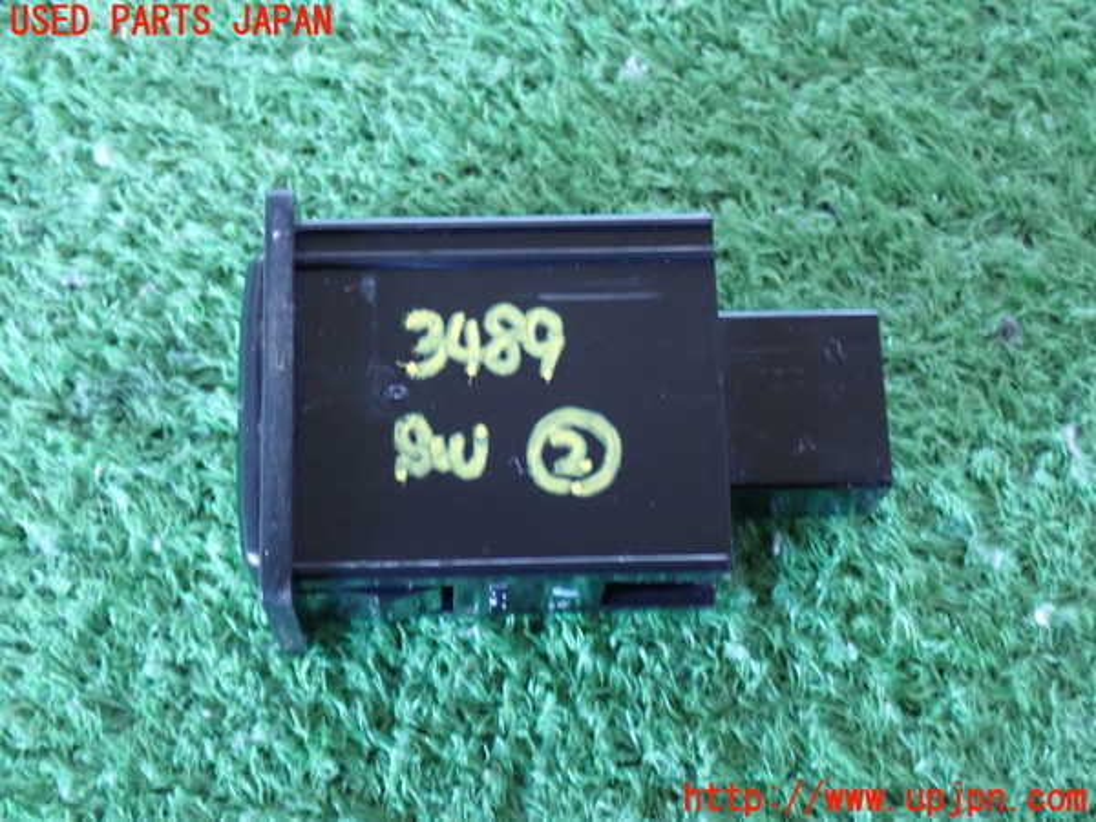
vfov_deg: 23.7
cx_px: 548
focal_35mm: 62
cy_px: 411
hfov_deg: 31.2
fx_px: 1963
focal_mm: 11.09
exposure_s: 1/15
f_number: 3.6
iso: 1250
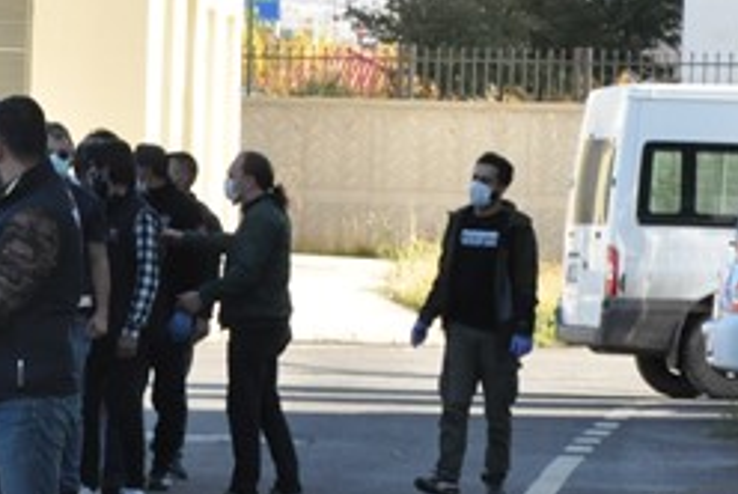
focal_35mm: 333
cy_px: 301
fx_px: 6841
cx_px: -143
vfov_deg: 4.1
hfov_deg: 6.1
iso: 1600
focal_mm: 85
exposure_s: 1/400
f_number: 10
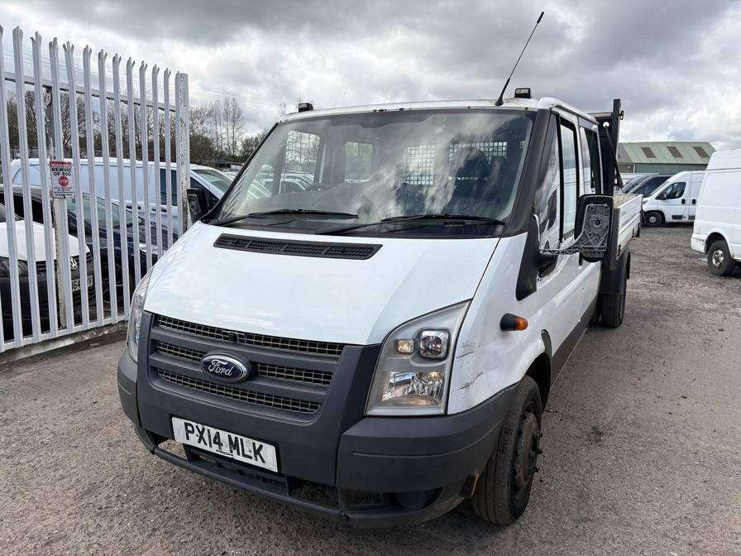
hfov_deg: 67.3
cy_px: 278
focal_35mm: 26
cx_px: 370
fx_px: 557
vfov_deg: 53.1
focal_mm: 5.96
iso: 50
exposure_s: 1/2451
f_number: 1.6
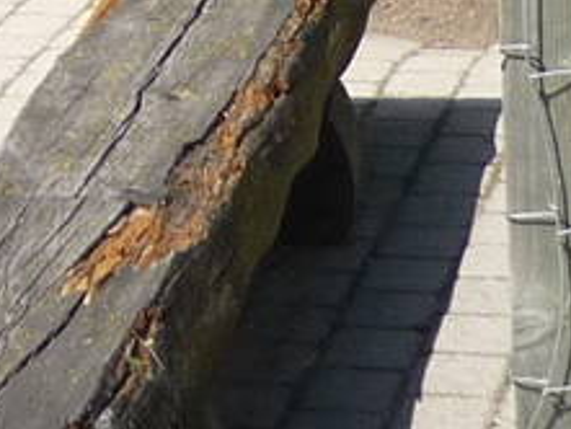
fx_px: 3945
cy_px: -954
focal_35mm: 239
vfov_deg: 5.7
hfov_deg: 8.0
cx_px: -470
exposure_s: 1/1000
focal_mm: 5.5
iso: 100
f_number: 2.8
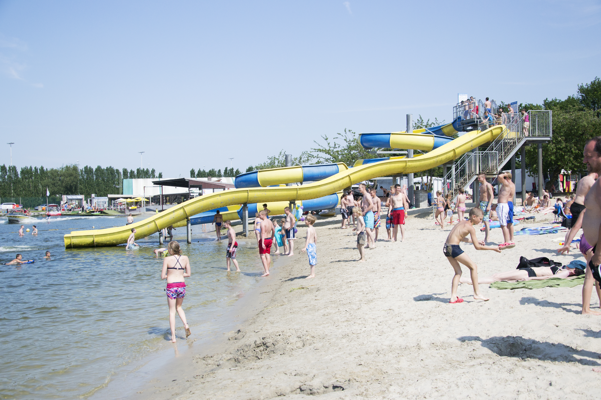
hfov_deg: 51.3
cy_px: 200
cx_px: 300
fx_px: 626
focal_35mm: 38
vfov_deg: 35.5
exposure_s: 1/2500
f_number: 5
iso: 360
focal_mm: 25
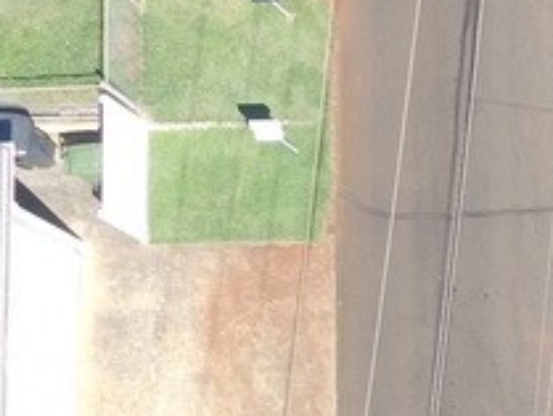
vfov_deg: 14.0
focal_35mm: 98
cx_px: 1101
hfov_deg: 15.8
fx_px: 1566
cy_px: 647
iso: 100
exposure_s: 1/438
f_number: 2.8
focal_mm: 3.61
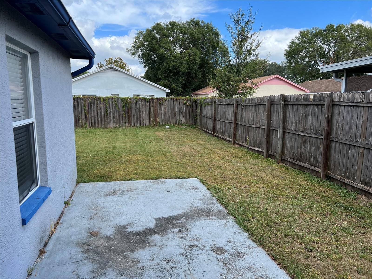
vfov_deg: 53.1
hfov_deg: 67.3
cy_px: 140
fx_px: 279
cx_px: 186
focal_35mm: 26
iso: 50
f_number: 1.5
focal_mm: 5.7
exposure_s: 1/1431
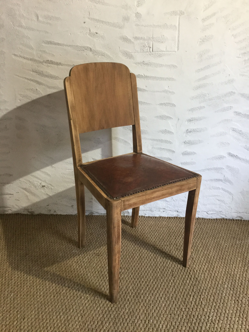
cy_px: 166
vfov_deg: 58.4
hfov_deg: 45.4
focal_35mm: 31
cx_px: 124
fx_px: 297
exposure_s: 1/33
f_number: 2.4
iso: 125
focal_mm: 3.3
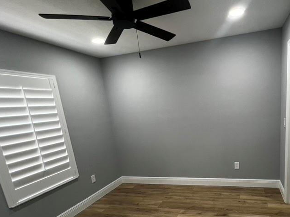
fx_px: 176
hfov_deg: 76.3
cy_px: 146
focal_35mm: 21
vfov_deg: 61.7
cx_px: 195
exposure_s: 1/120
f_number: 1.8
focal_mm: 1.57
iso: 200
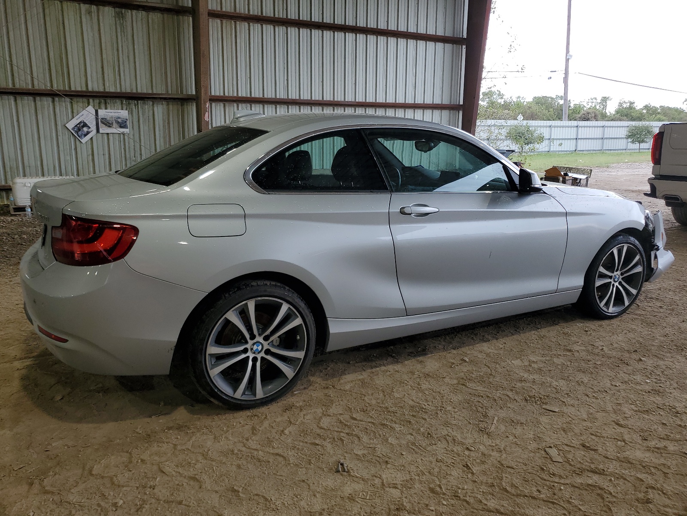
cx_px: 344
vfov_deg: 53.1
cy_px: 258
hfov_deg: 67.3
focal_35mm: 26
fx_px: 516
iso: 50
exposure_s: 1/127
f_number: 1.5
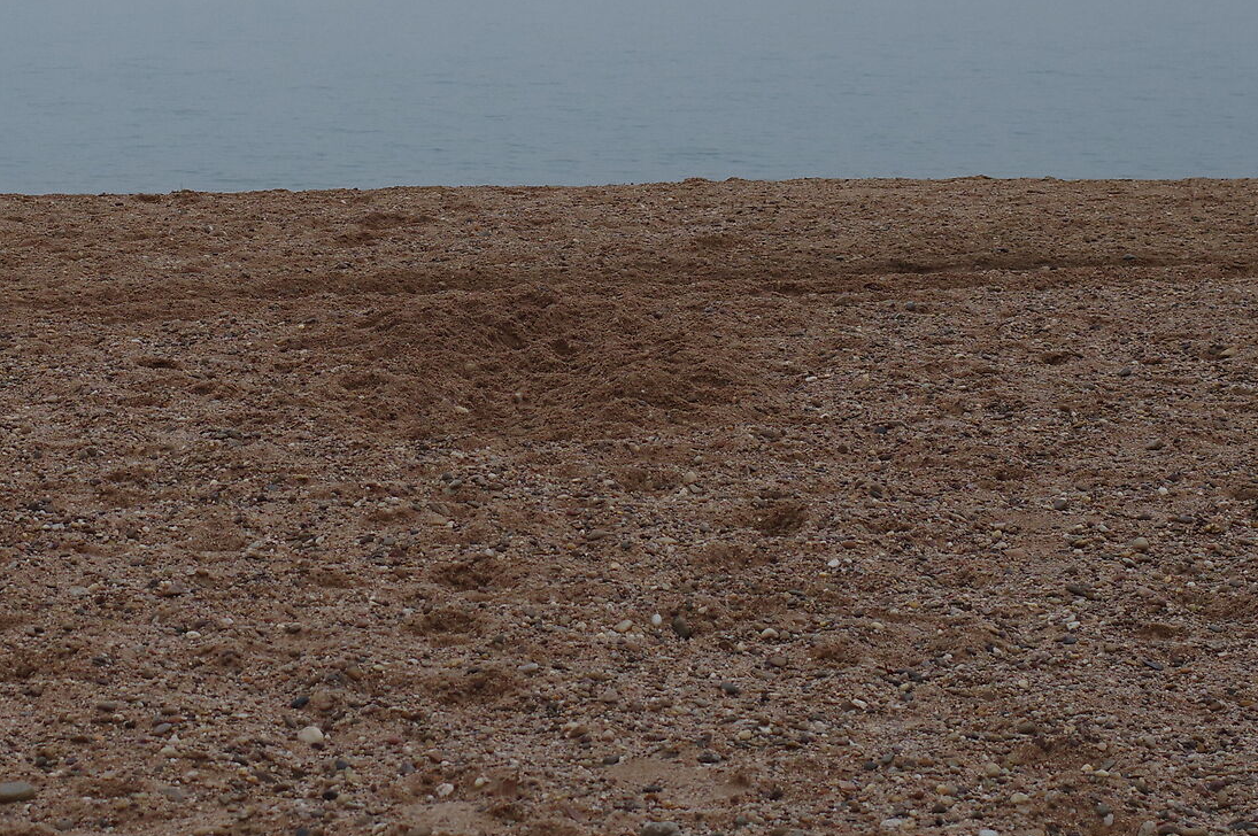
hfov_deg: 17.6
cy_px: 195
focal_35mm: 115
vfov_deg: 11.8
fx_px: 4018
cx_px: 163
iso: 400
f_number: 7.1
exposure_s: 1/250
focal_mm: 35
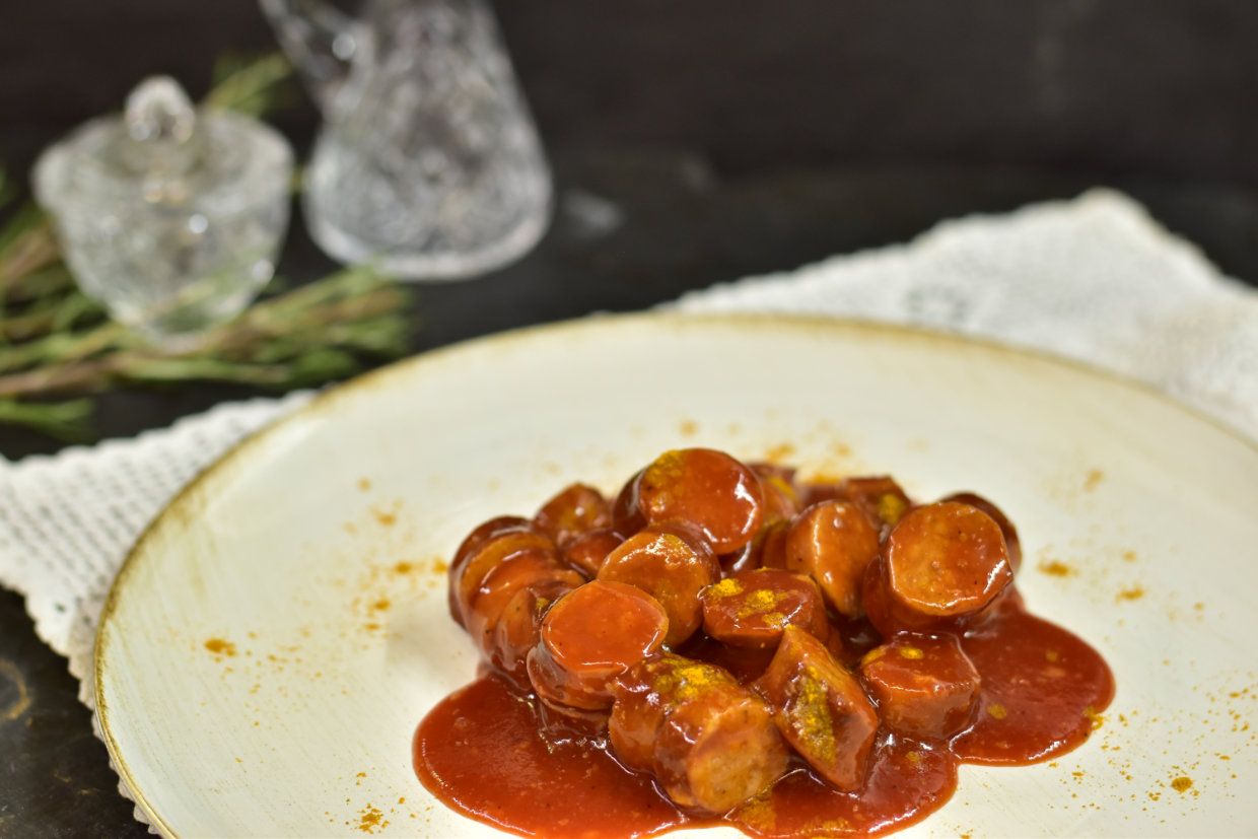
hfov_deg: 27.0
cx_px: 629
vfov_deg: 18.2
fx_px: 2621
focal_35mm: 75
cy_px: 420
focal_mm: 50
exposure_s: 1/80
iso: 320
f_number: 2.5
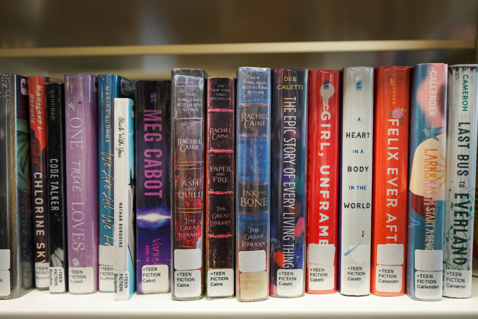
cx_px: 239
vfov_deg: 46.4
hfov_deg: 65.5
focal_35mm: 28
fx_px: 372
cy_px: 160
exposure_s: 1/60
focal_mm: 28
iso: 400
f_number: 4
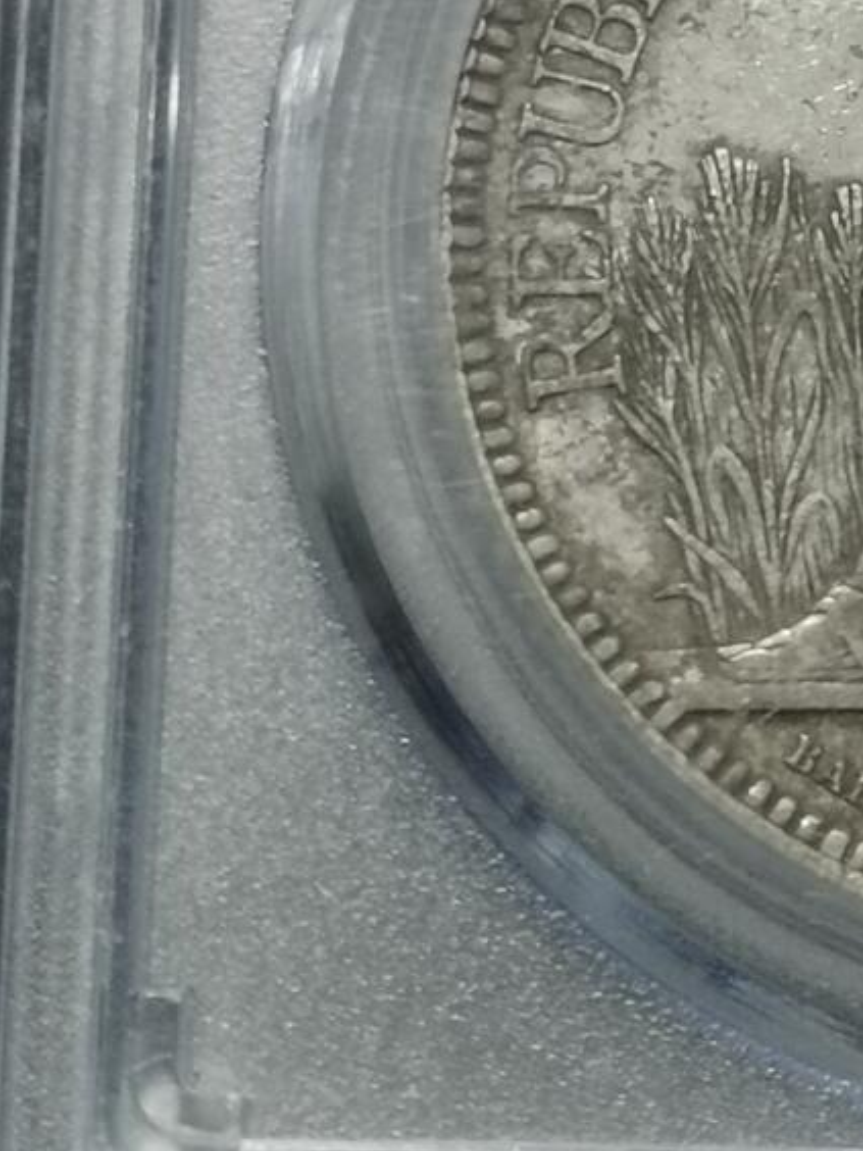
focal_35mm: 198
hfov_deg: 7.4
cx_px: 1147
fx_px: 6582
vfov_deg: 9.8
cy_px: -257
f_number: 1.8
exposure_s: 1/100
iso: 80
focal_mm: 5.58
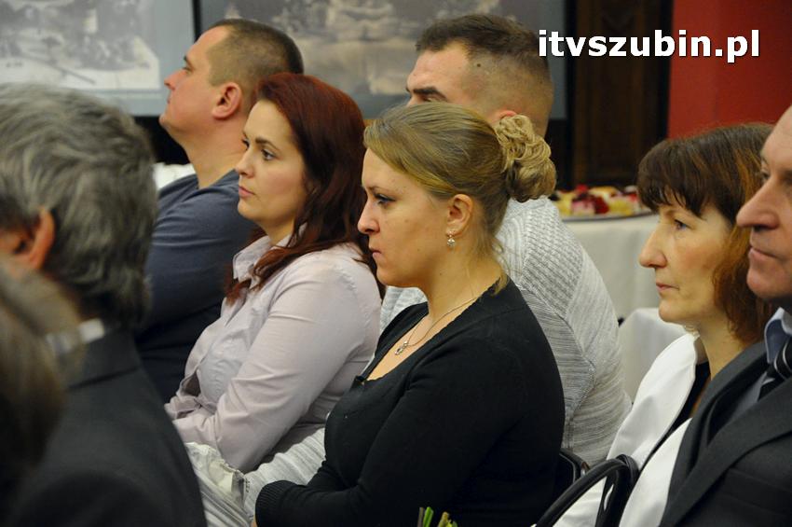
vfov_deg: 8.7
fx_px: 3462
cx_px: 396
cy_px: 264
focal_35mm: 158
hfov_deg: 13.1
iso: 2500
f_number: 5.6
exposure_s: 1/80
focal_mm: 105
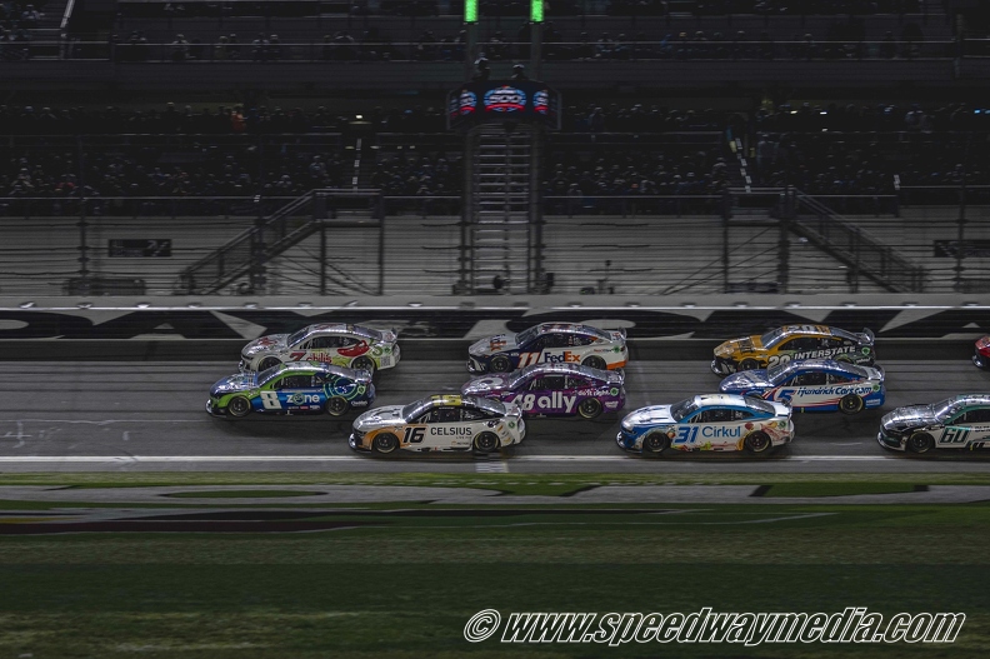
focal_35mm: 85
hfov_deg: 23.9
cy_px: 330
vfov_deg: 16.1
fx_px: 2336
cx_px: 495
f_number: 2.8
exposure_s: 1/640
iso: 1250
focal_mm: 85
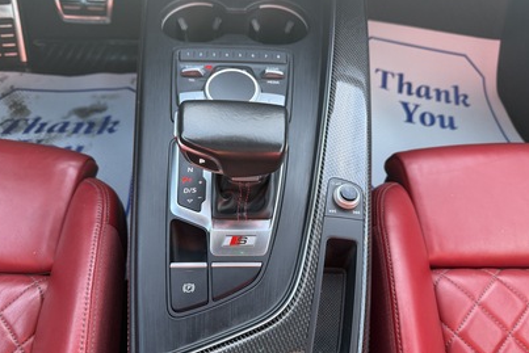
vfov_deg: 49.4
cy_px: 149
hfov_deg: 69.4
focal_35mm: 26
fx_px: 382
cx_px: 256
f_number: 1.78
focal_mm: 6.76
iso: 200
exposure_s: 1/81
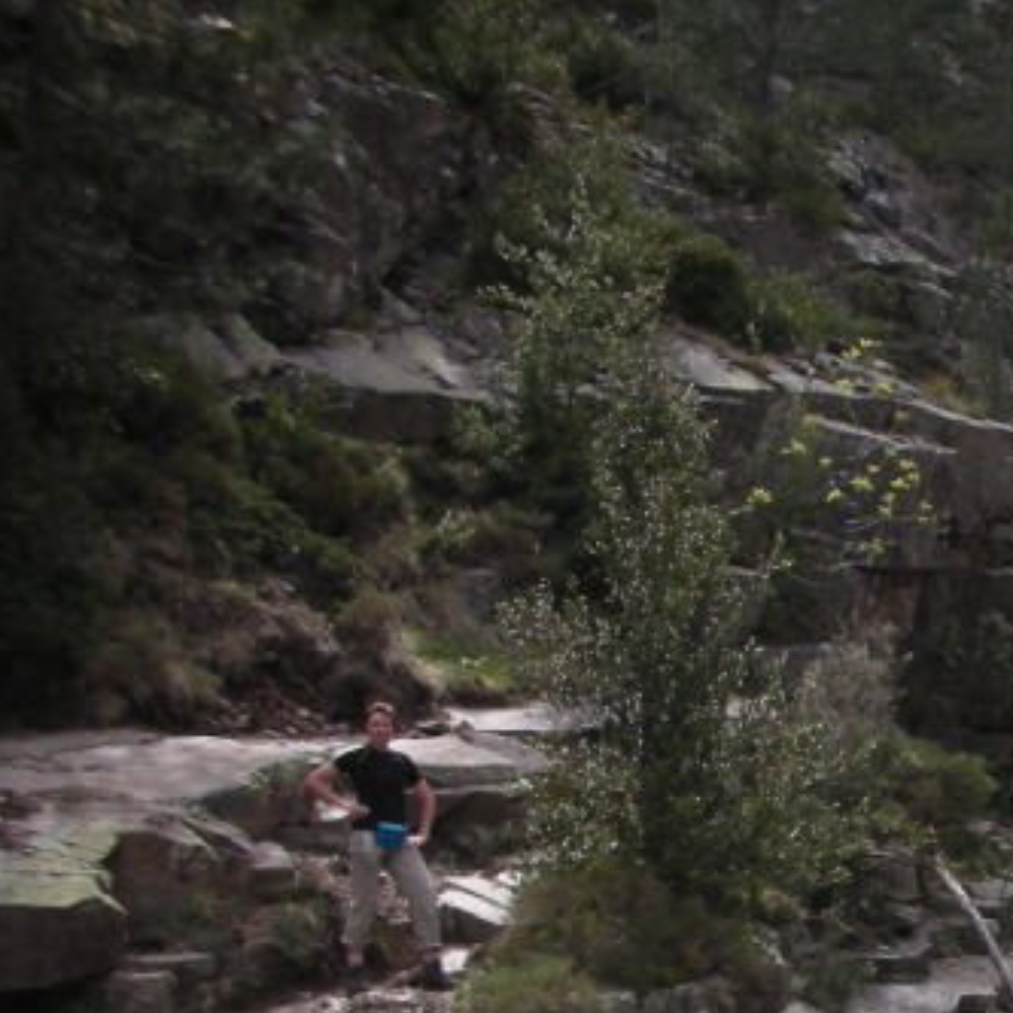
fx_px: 3145
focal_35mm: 95
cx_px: 1497
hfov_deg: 16.7
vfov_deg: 17.8
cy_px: 1065
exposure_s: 1/380
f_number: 3
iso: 50
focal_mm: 5.8
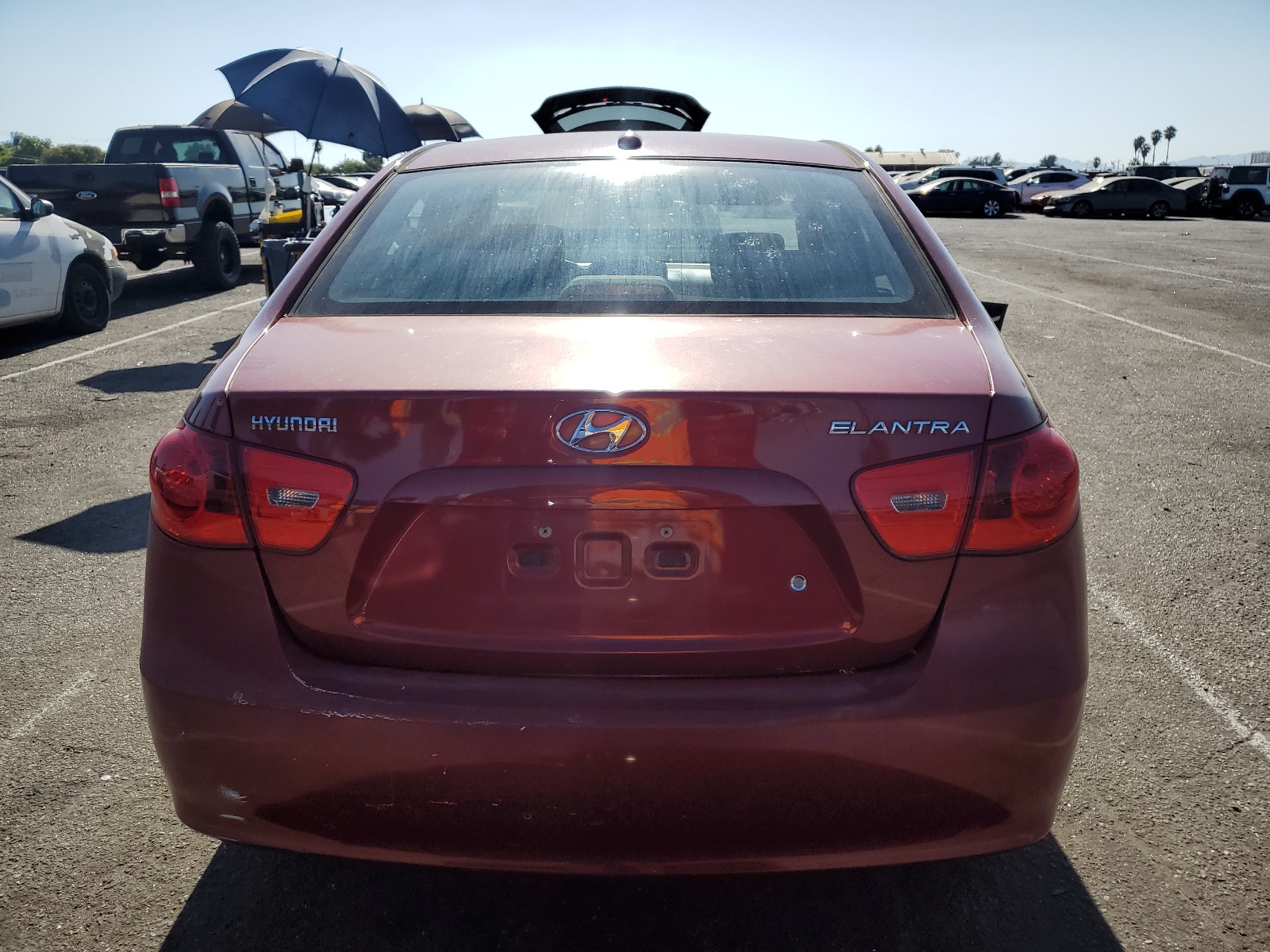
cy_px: 476
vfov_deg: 53.1
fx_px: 954
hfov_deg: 67.3
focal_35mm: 26
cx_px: 635
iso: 50
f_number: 1.5
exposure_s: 1/5000
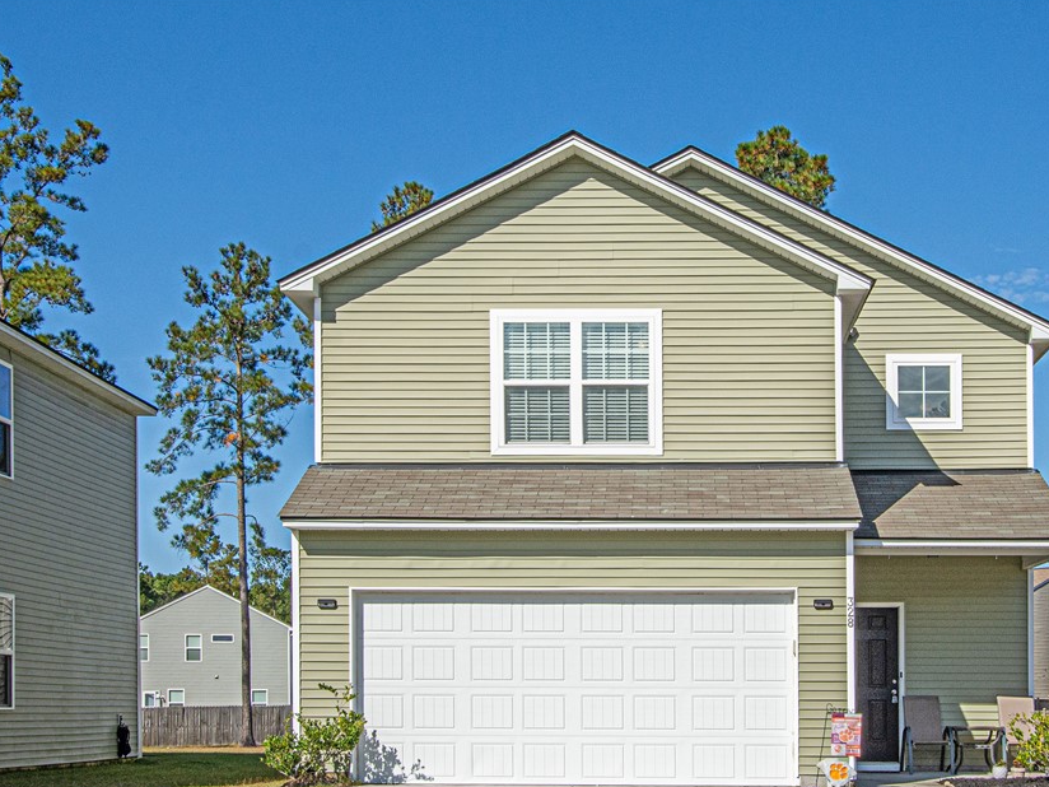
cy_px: 450
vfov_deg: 37.6
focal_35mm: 38
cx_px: 666
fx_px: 1152
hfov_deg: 48.4
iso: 200
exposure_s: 1/500
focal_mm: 20
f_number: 10
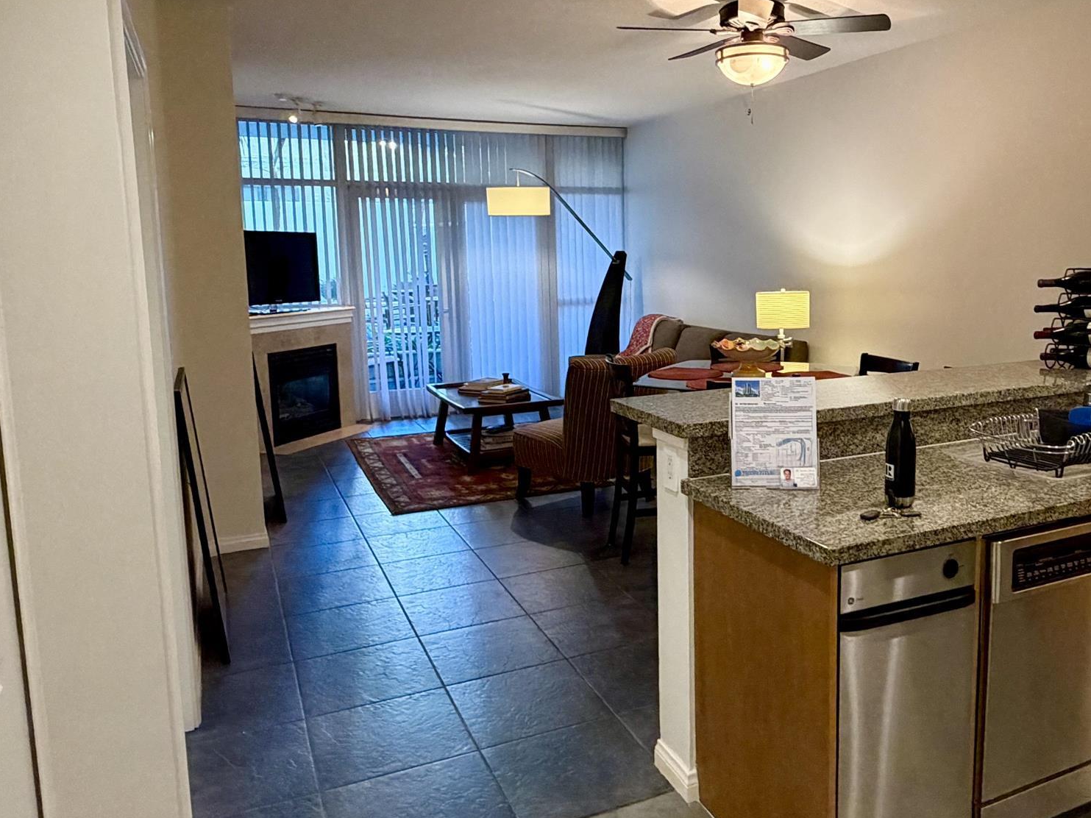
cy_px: 373
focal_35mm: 29
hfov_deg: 60.9
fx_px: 914
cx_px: 680
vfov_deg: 48.2
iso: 500
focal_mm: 2.22
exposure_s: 1/60
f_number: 2.2
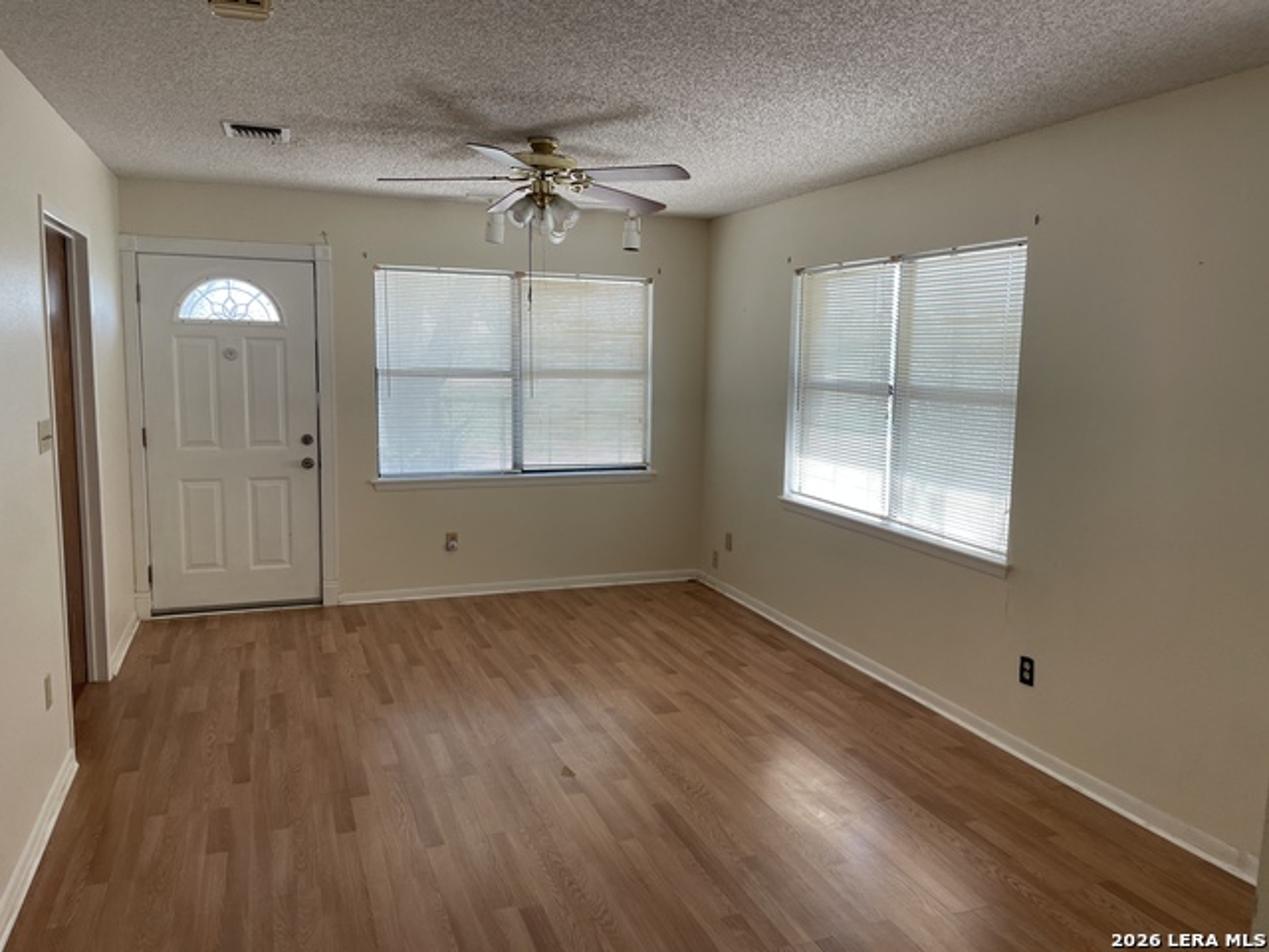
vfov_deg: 53.1
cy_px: 476
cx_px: 634
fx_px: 953
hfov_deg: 67.3
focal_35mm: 26
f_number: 1.6
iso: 64
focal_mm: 4.2
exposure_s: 1/121
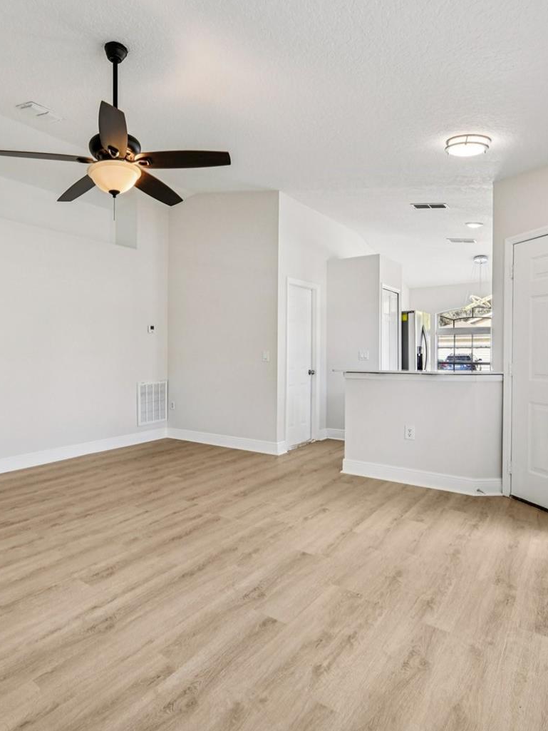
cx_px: 175
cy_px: 362
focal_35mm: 21
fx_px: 443
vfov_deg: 79.0
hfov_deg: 61.6
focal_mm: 14
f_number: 8
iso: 400
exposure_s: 1/30
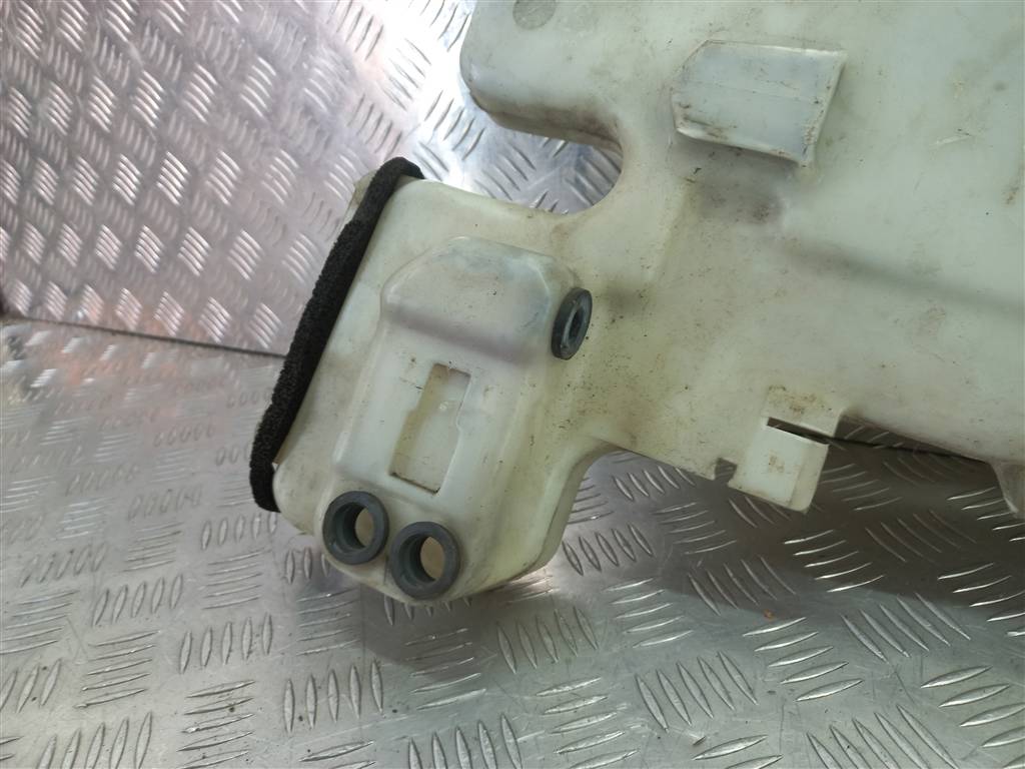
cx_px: 512
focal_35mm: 25
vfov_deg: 54.9
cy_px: 384
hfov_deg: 69.4
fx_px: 740
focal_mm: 4.6
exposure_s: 1/50
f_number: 1.8
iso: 64
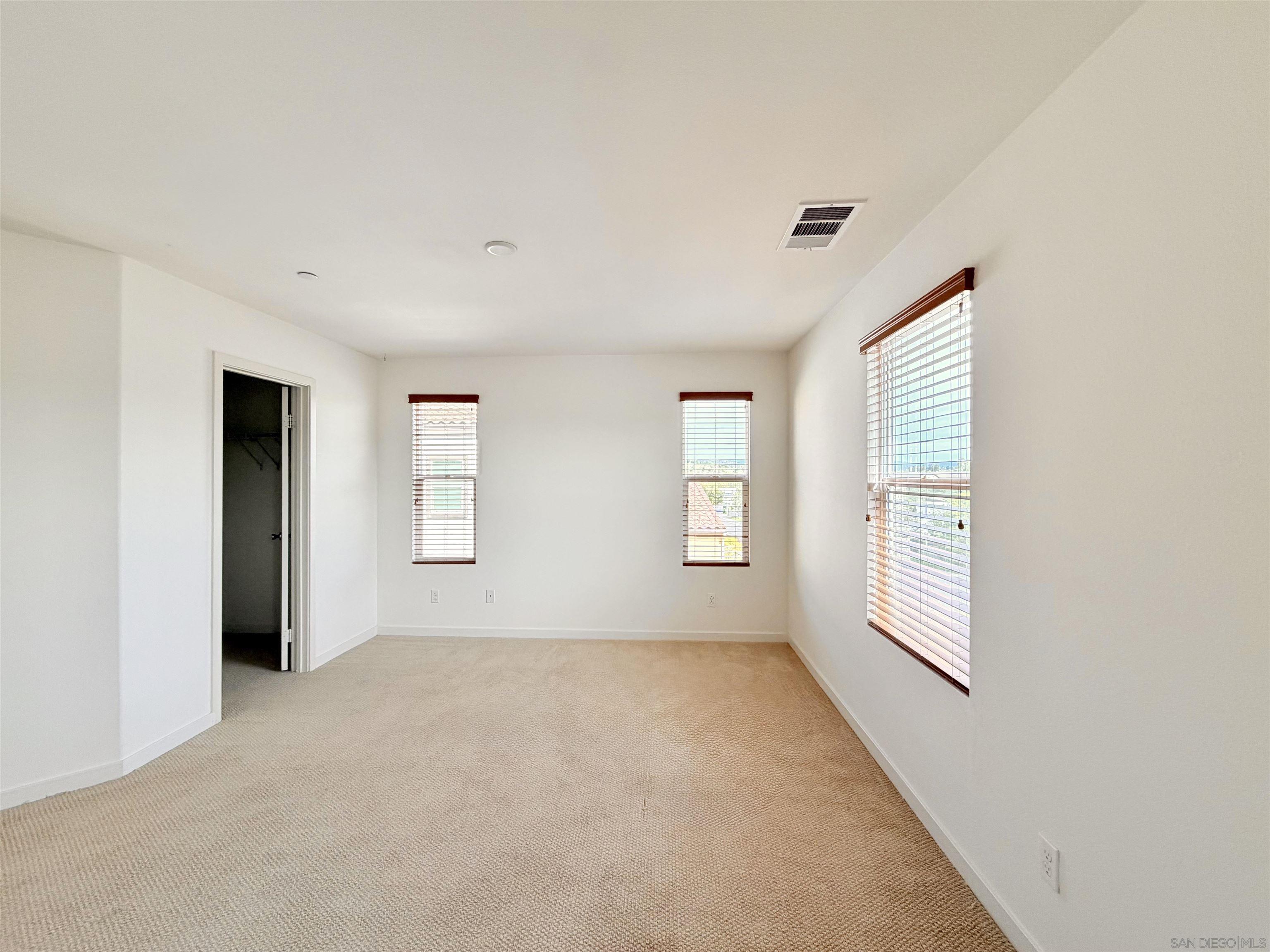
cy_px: 476
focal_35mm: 14
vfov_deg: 85.7
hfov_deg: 102.1
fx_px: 514
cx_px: 635
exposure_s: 1/120
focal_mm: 2.22
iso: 80
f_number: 2.2
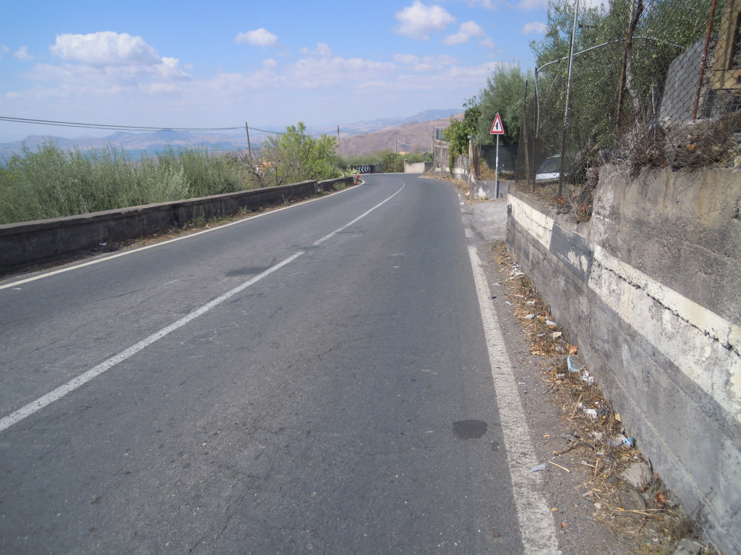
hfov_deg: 63.4
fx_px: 599
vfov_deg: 49.7
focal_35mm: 28
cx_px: 370
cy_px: 278
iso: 100
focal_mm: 5
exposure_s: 1/250
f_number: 7.6
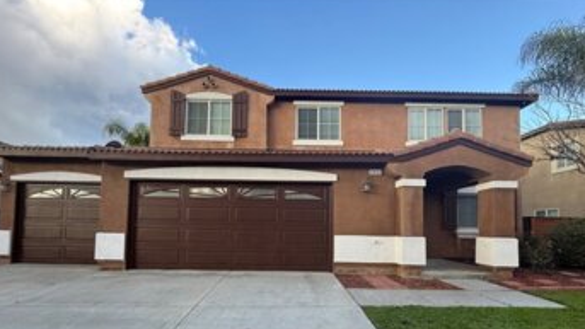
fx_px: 248
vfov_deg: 65.3
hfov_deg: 99.4
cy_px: 220
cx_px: 292
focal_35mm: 16
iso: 40
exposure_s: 1/99
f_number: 2.2
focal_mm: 2.22
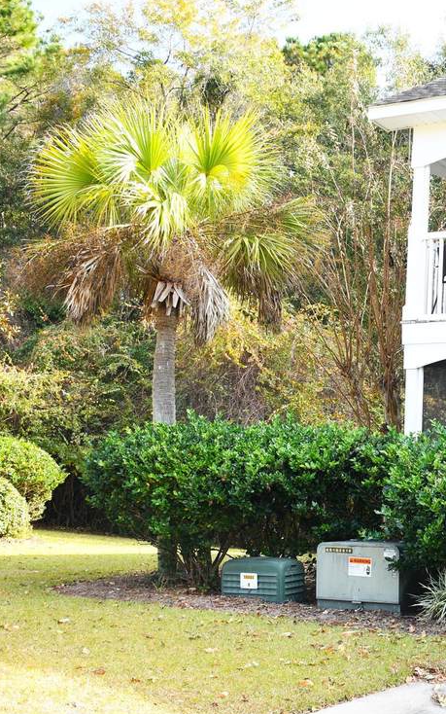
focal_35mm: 48
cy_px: 378
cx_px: 494
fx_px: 933
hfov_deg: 25.0
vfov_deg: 41.8
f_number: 3.5
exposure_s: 1/200
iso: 200
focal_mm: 18
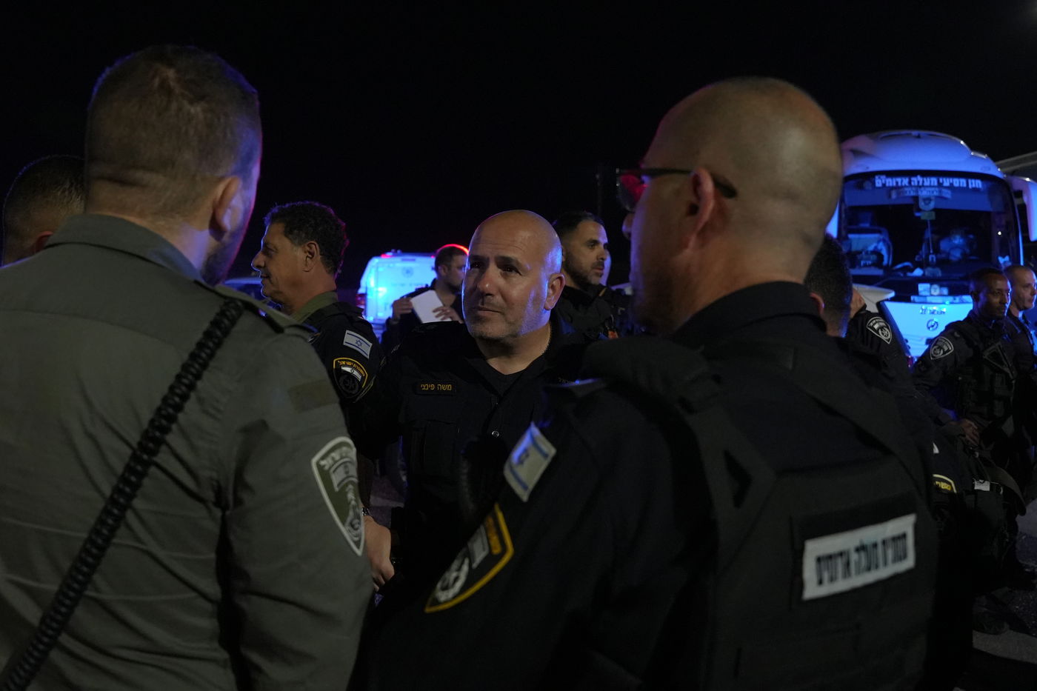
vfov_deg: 36.9
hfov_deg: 53.1
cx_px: 518
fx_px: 1037
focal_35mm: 36
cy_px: 346
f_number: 3.5
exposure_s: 1/50
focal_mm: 24
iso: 5000
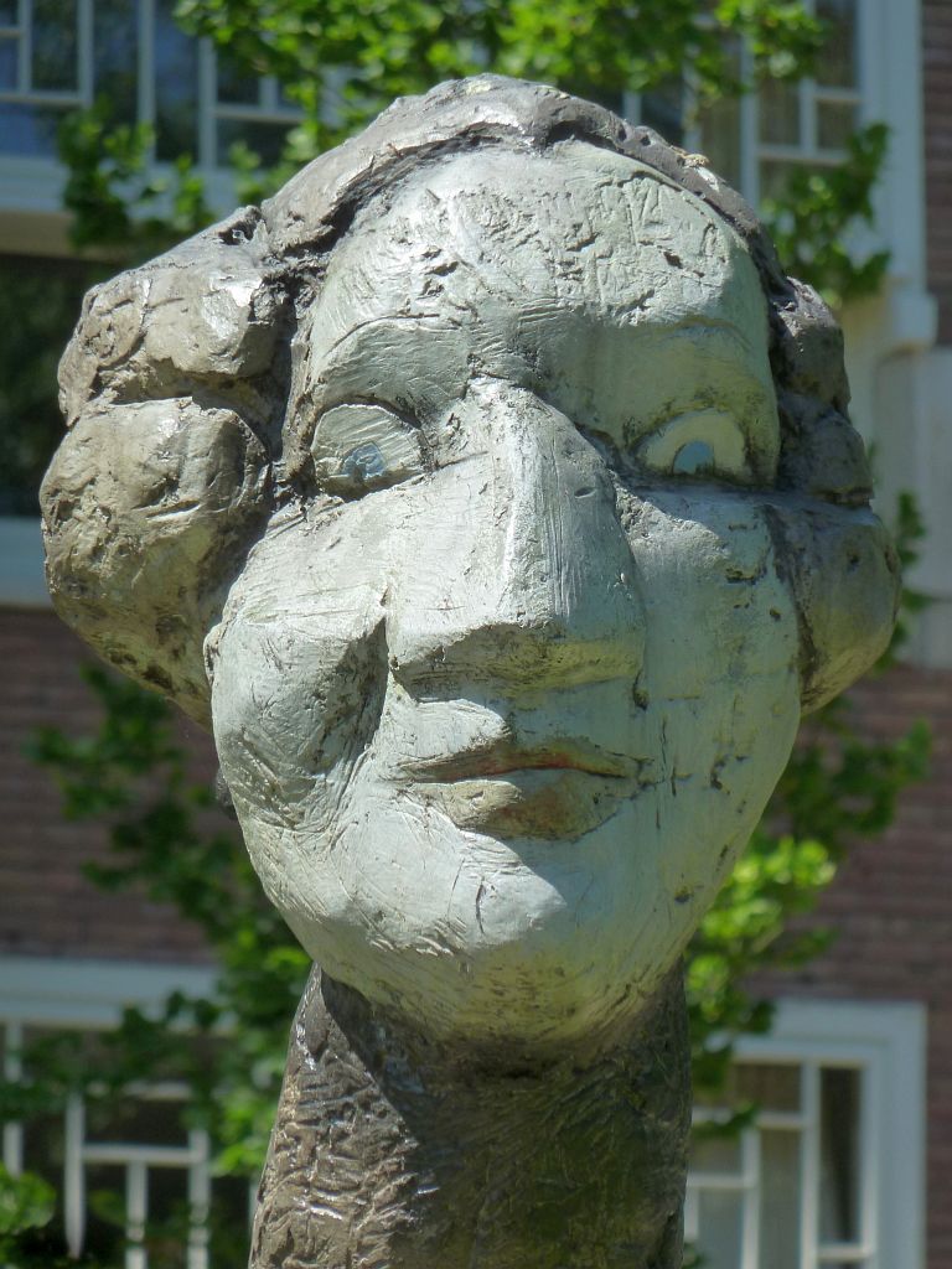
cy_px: 634
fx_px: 9534
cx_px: 476
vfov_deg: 7.6
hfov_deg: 5.7
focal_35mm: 260
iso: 125
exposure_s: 1/250
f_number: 4.7
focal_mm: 42.6
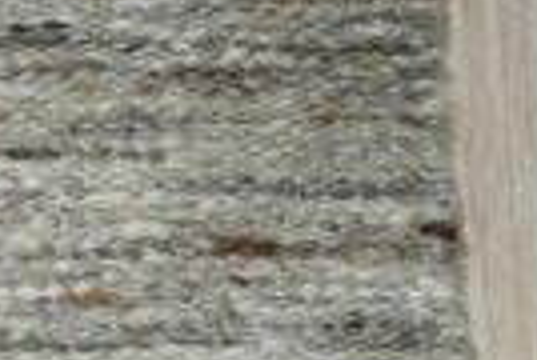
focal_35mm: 126
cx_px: -252
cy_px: 320
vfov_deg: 10.8
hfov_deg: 15.1
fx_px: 1889
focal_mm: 28.3
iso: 1000
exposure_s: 1/200
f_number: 5
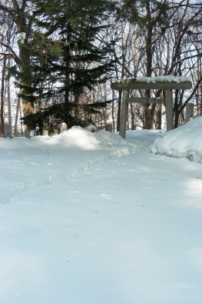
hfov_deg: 33.3
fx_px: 337
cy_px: 152
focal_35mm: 40
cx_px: 114
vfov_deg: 48.5
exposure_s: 1/254
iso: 50
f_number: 4
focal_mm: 6.3
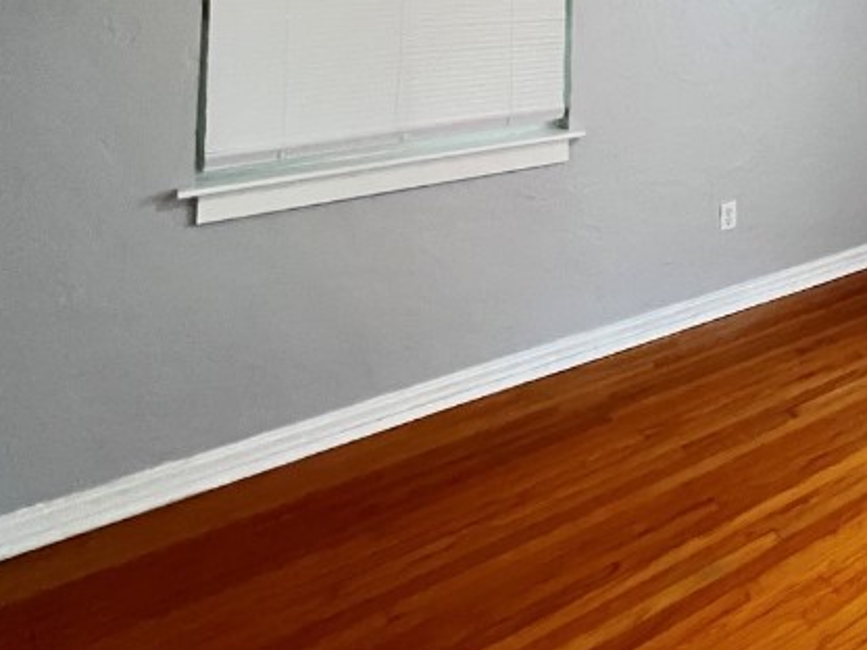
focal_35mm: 32
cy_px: -88
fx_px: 801
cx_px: 986
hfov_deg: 42.5
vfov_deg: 36.4
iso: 800
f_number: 1.8
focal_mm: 1.57
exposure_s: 1/40
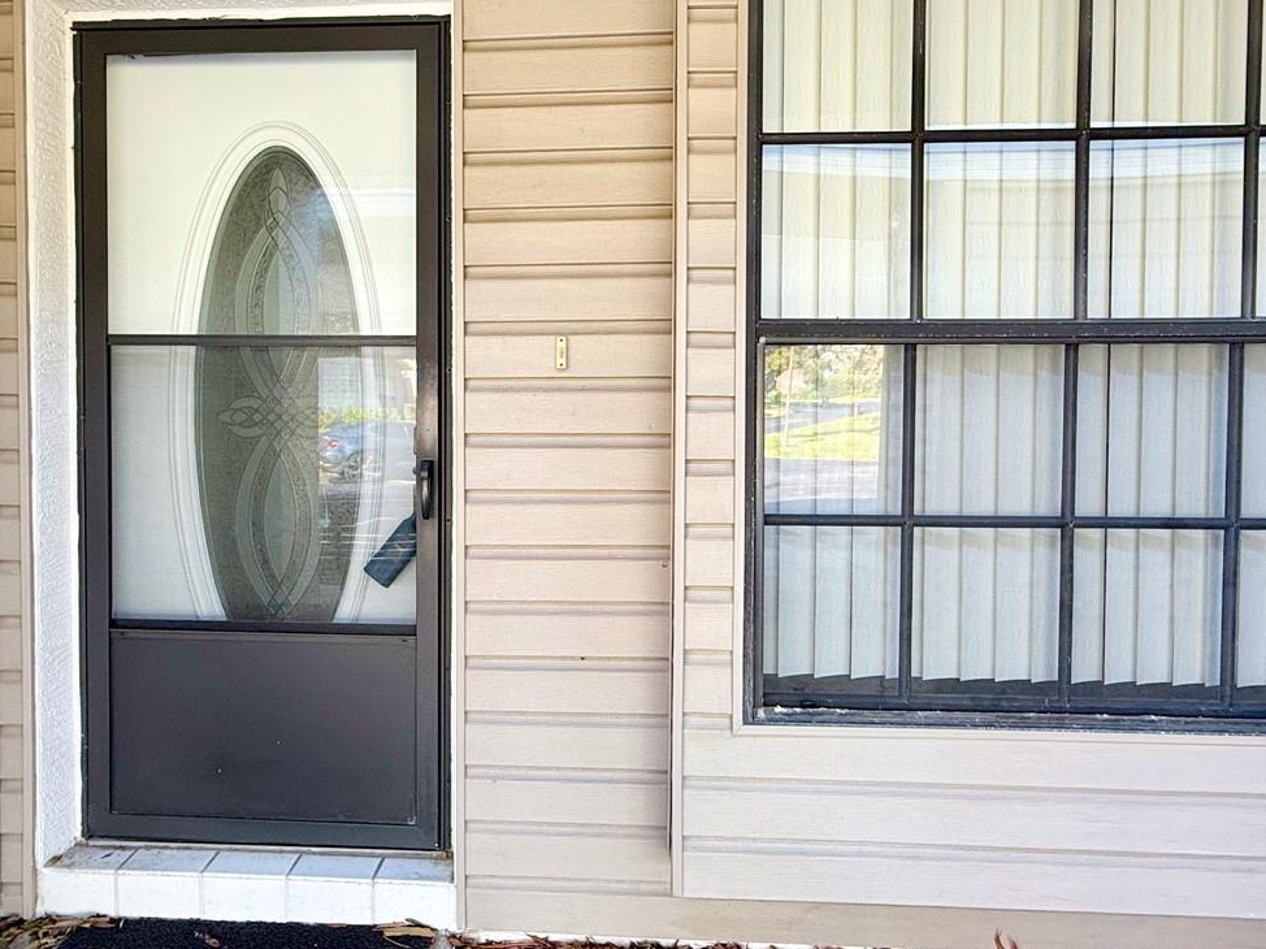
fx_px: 841
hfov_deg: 73.7
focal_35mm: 23
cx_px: 567
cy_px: 417
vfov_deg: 58.7
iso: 125
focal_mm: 2.22
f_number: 2.2
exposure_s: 1/99
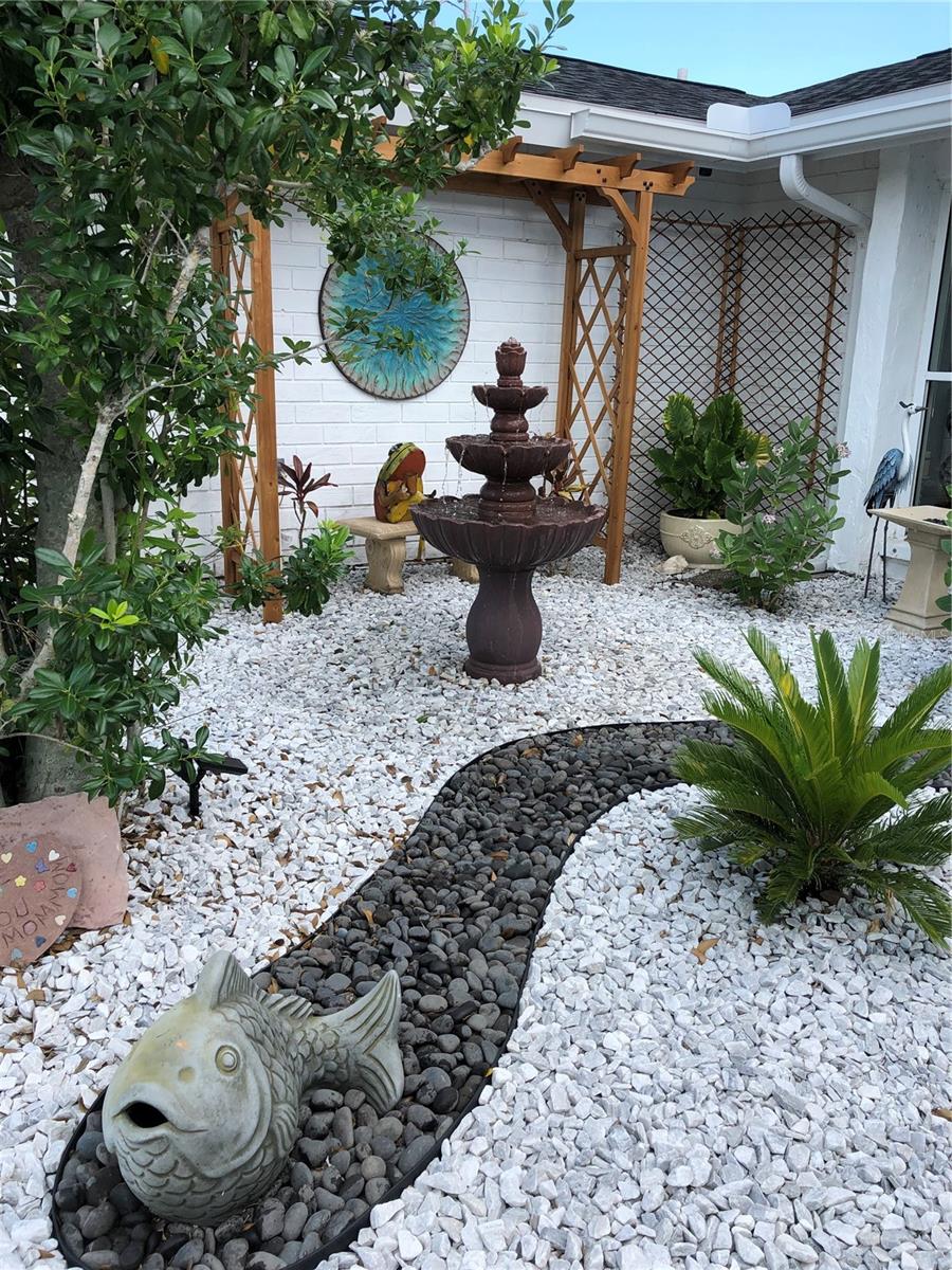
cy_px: 635
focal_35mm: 28
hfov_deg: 49.7
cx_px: 476
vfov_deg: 63.4
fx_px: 1027
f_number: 1.8
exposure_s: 1/592
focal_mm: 4
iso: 20
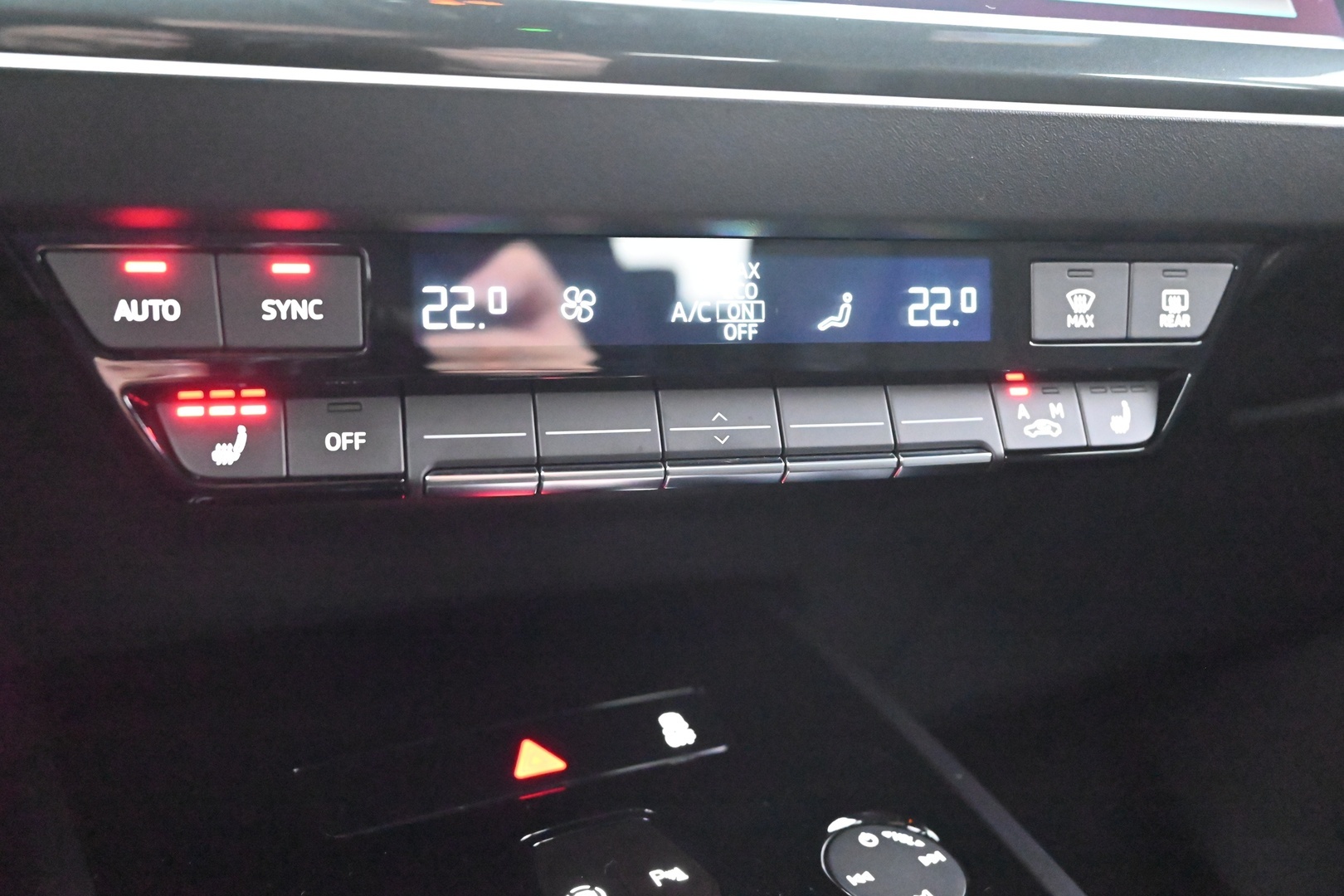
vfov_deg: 42.3
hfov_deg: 60.3
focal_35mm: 31
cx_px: 672
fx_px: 1157
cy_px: 448
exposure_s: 1/25
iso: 25600
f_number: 4.8
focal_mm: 31
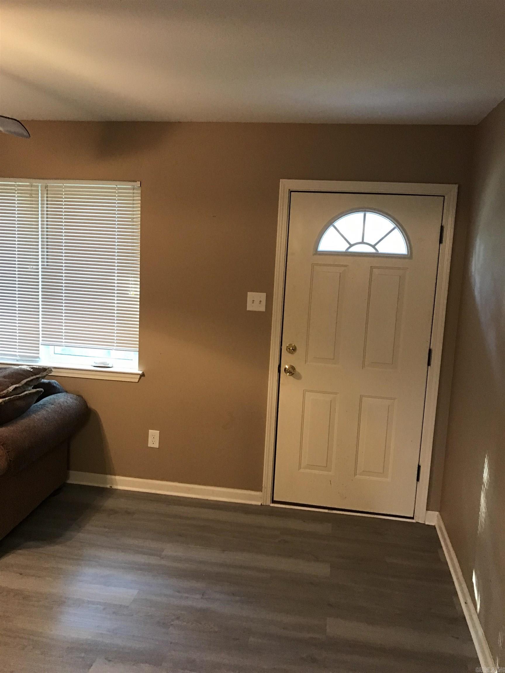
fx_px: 545
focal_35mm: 28
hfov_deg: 49.7
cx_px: 252
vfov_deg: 63.4
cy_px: 336
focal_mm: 3.99
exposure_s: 1/30
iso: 200
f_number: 1.8
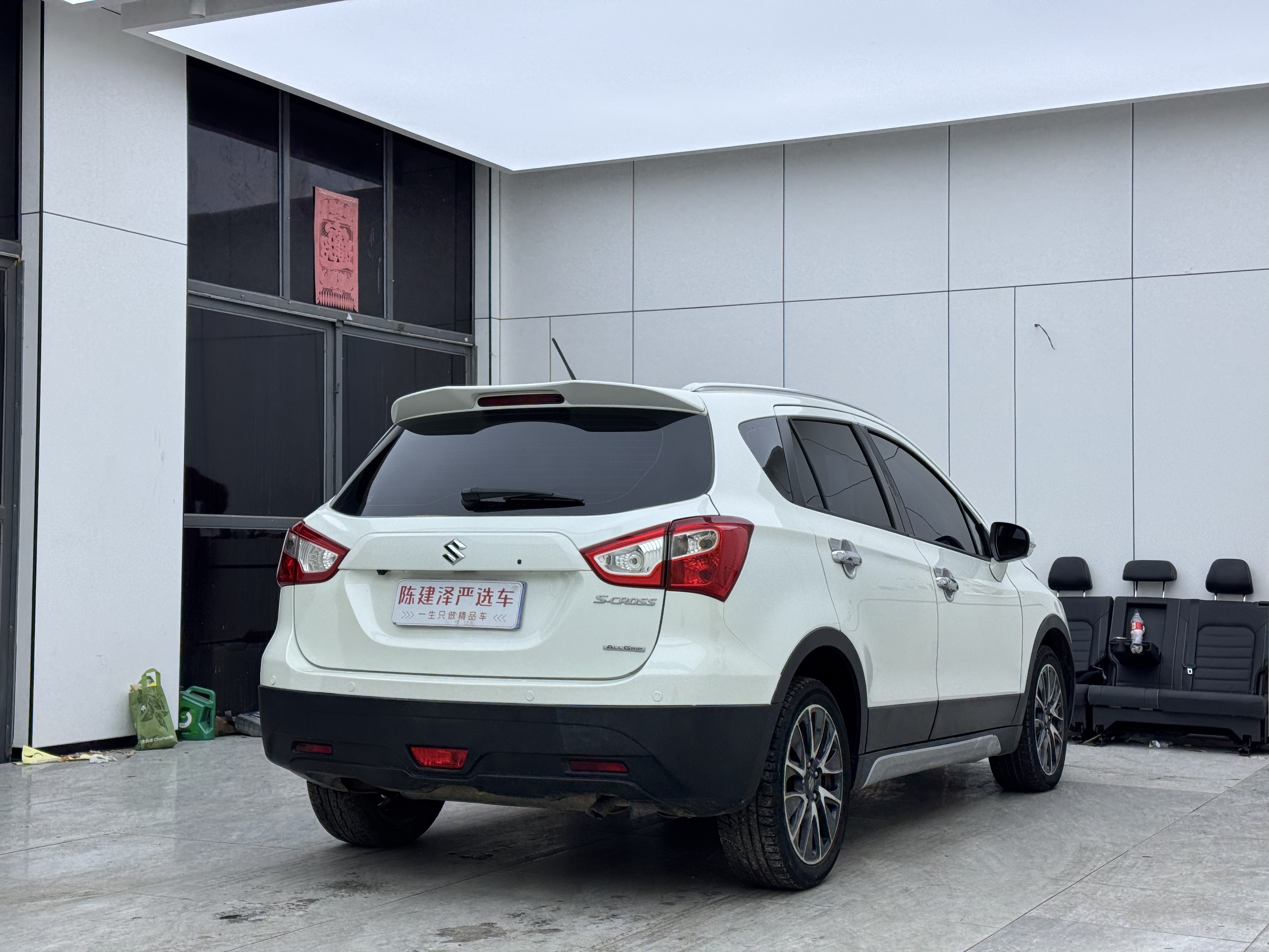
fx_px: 1760
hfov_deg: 39.7
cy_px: 476
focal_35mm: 48
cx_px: 634
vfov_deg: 30.3
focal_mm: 6.76
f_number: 1.78
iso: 64
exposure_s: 1/464
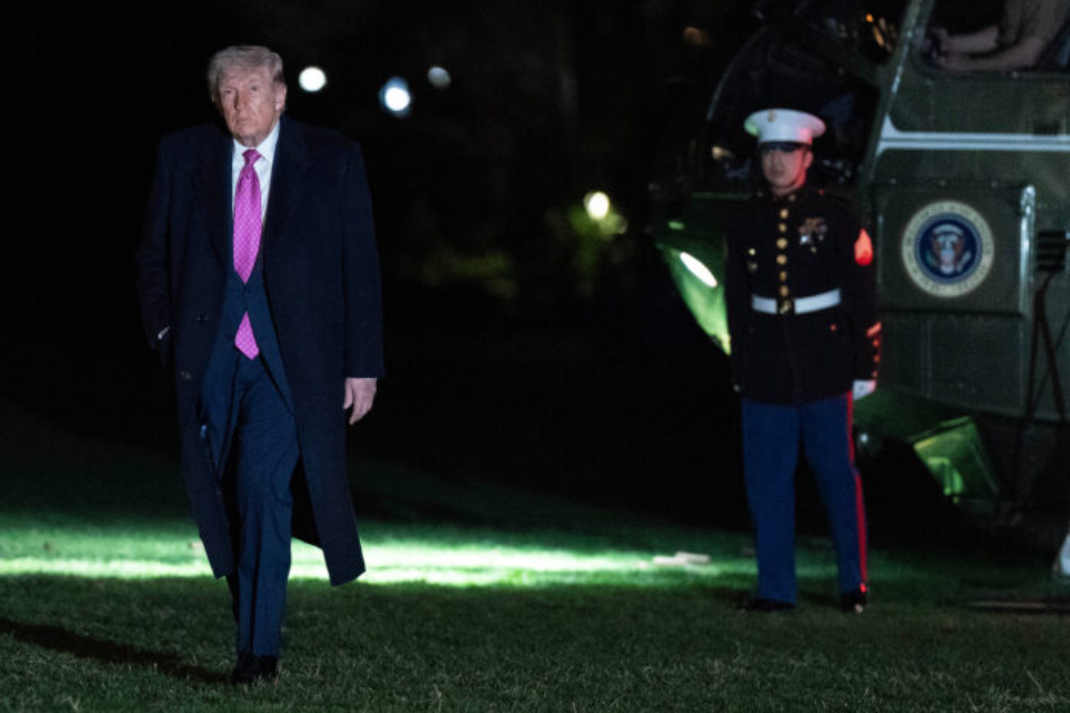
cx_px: 535
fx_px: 5944
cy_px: 356
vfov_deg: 6.9
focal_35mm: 200
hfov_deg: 10.3
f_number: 3.2
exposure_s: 1/200
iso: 10000
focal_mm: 200
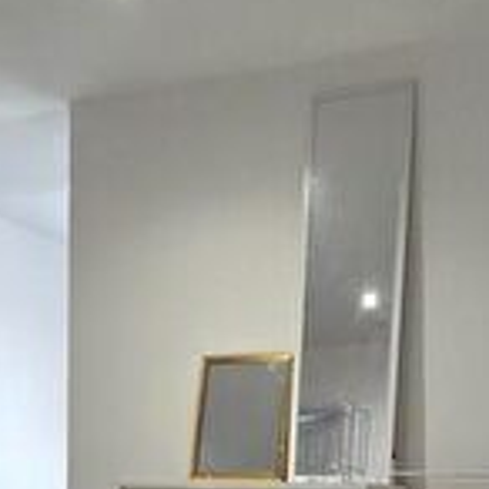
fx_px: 879
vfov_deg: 27.4
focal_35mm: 55
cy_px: 588
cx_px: 181
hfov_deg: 30.9
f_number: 2.2
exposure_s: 1/50
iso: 200
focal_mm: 2.2
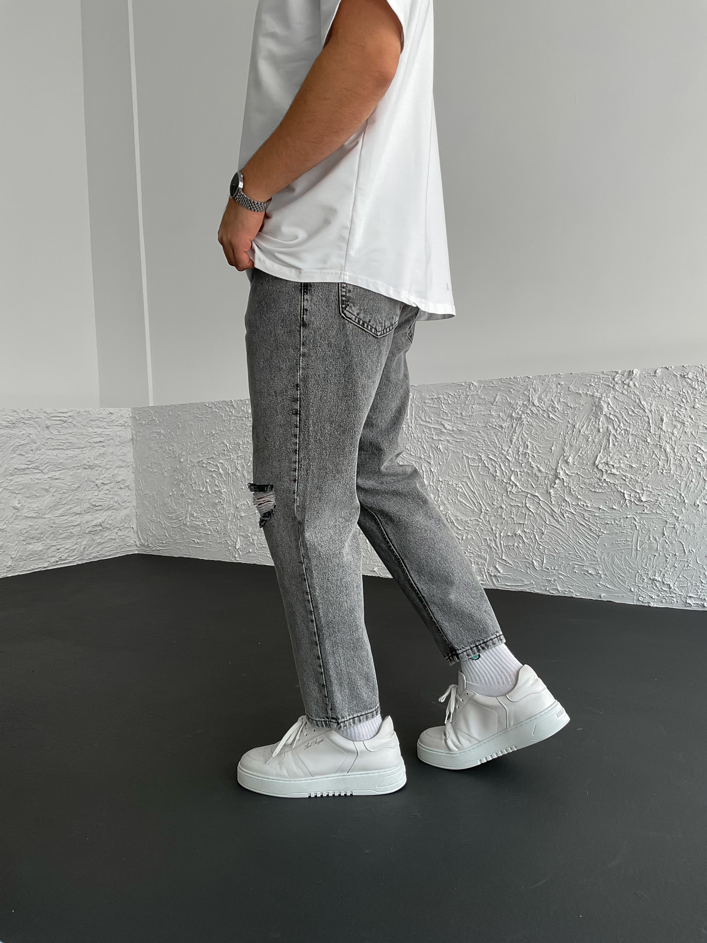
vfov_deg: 61.7
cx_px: 354
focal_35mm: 29
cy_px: 472
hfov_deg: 48.2
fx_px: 790
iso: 16
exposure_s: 1/150
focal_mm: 3
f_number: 1.8
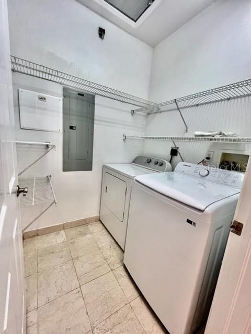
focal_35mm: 13
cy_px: 167
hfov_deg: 89.9
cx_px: 126
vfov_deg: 106.2
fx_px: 126
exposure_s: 1/120
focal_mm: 1.57
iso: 200
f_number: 1.8
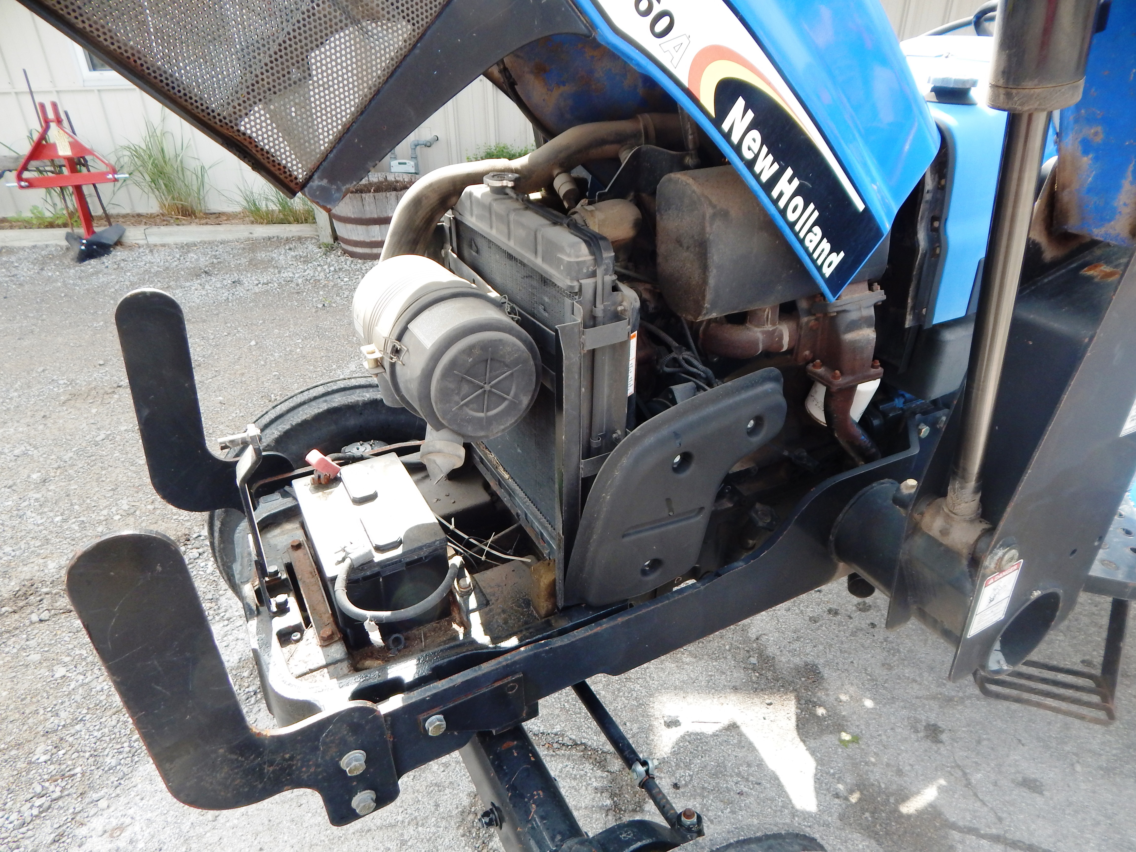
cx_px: 568
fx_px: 722
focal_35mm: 22
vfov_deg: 61.1
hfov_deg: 76.4
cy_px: 426
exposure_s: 1/400
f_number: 3
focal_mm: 4
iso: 125
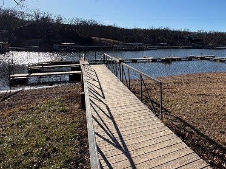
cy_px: 54
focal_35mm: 27
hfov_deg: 61.3
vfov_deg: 50.3
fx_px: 176
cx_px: 172
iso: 25
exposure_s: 1/1285
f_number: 2.2
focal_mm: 2.22
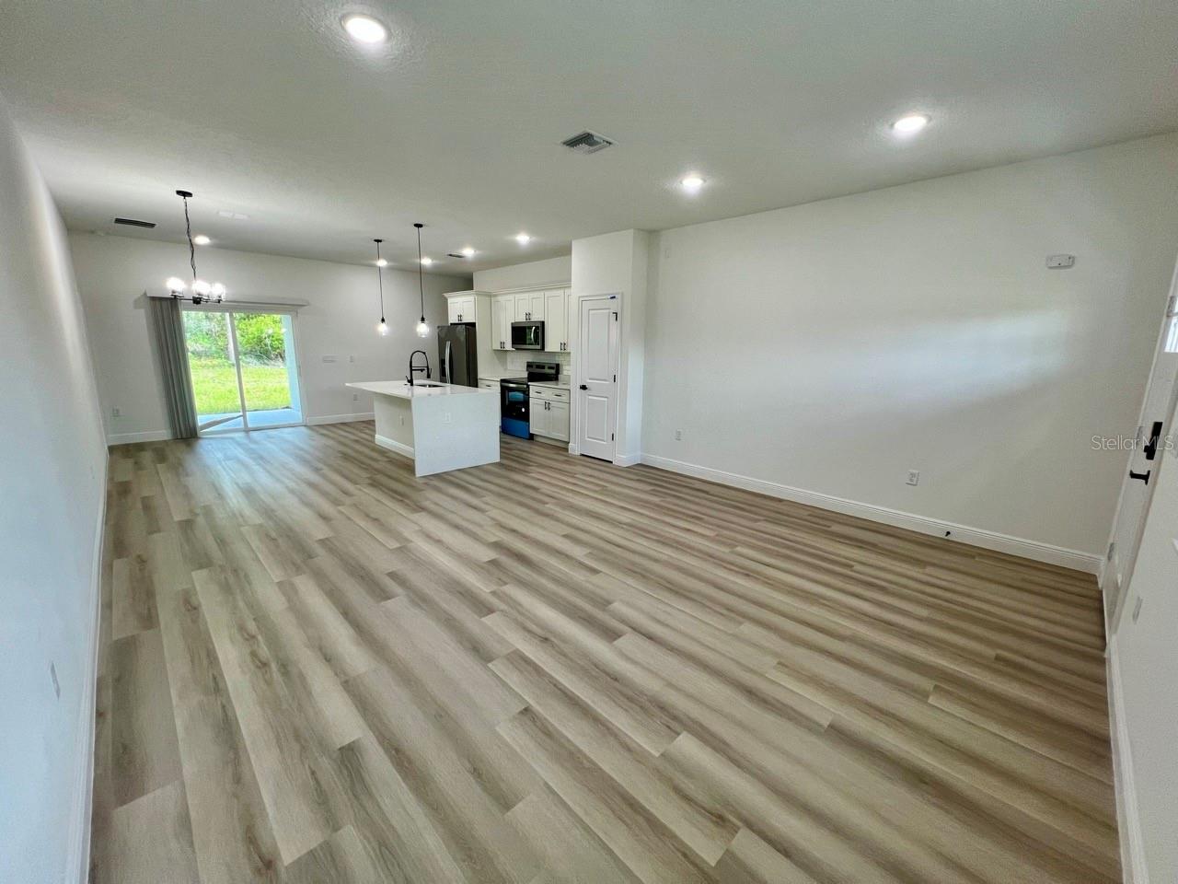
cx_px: 589
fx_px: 442
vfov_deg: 89.9
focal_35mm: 13
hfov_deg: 106.2
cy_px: 442
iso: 100
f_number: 1.8
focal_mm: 1.57
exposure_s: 1/120
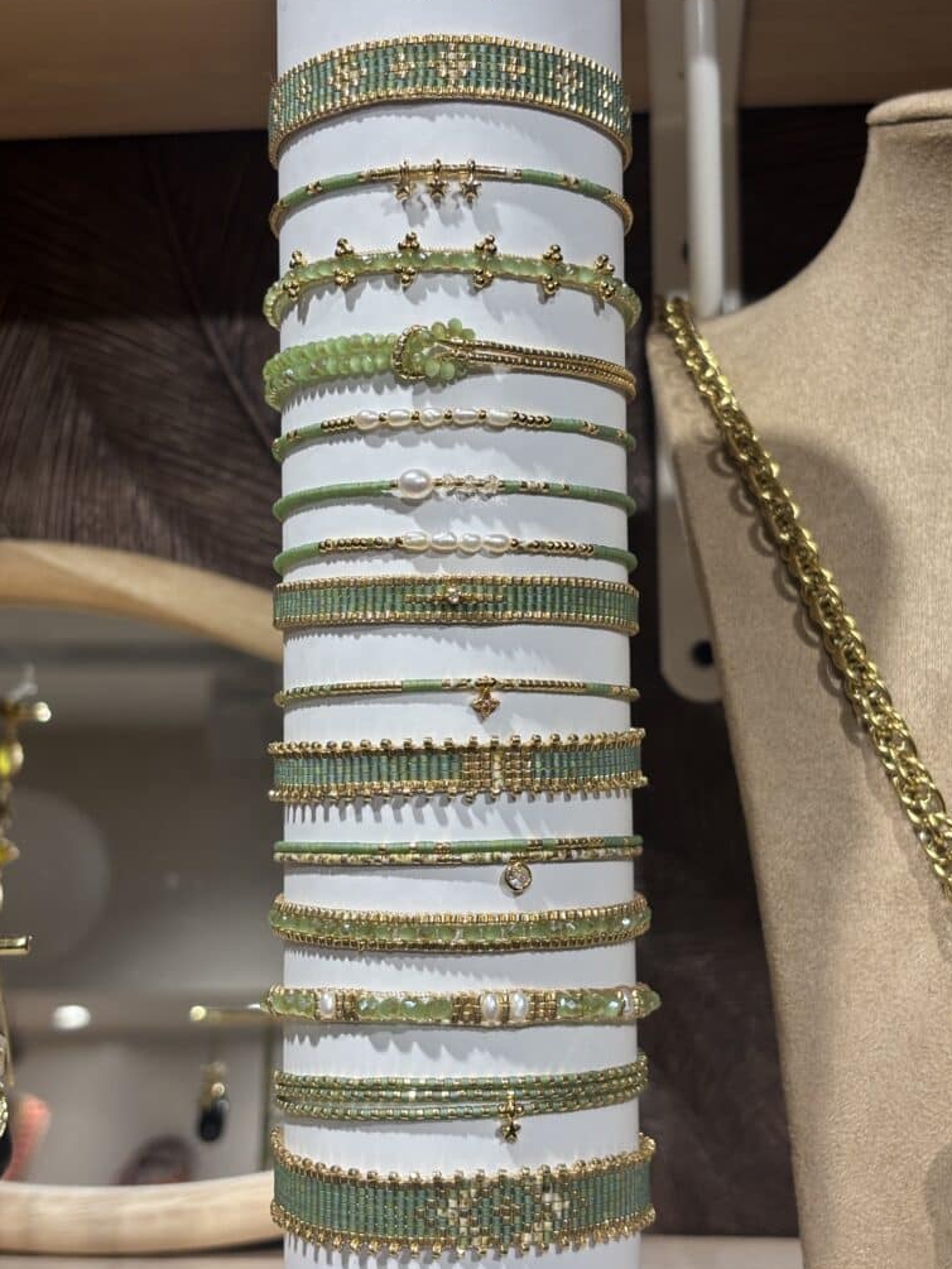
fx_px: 1943
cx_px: 482
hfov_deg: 27.5
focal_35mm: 53
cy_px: 638
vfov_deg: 36.2
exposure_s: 1/172
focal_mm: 5.96
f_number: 1.6
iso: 32
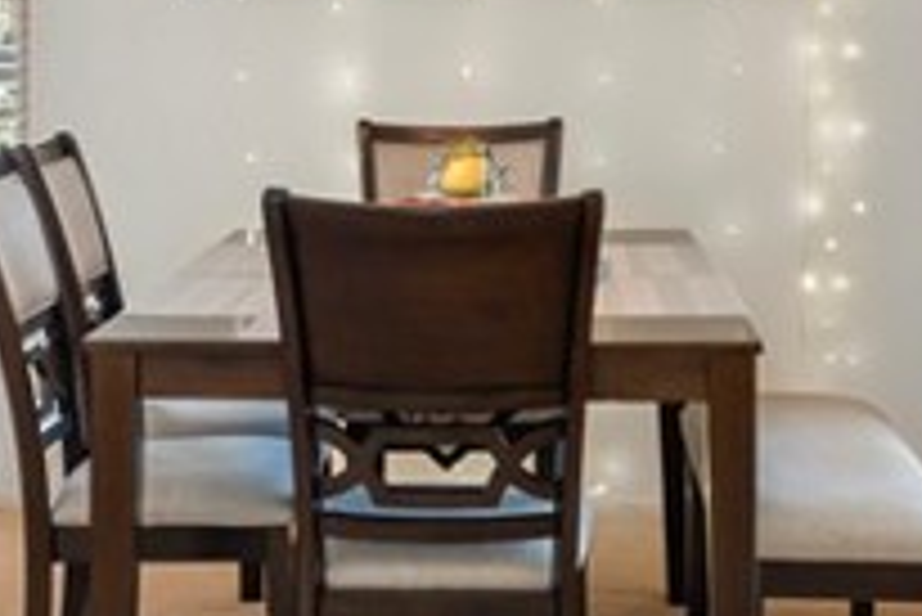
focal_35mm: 80
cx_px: 418
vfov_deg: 16.6
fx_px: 2050
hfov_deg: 25.3
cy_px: -38
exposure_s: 1/100
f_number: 1.8
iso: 800
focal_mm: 16
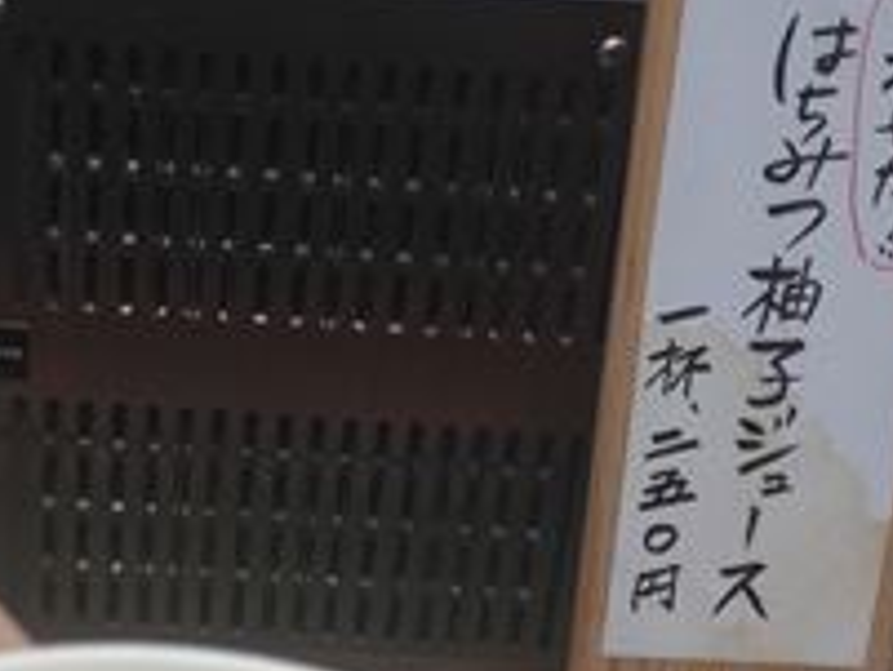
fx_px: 2117
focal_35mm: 82
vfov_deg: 17.7
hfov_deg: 23.7
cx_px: 280
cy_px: 602
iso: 100
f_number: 2.4
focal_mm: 4.12
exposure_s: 1/120
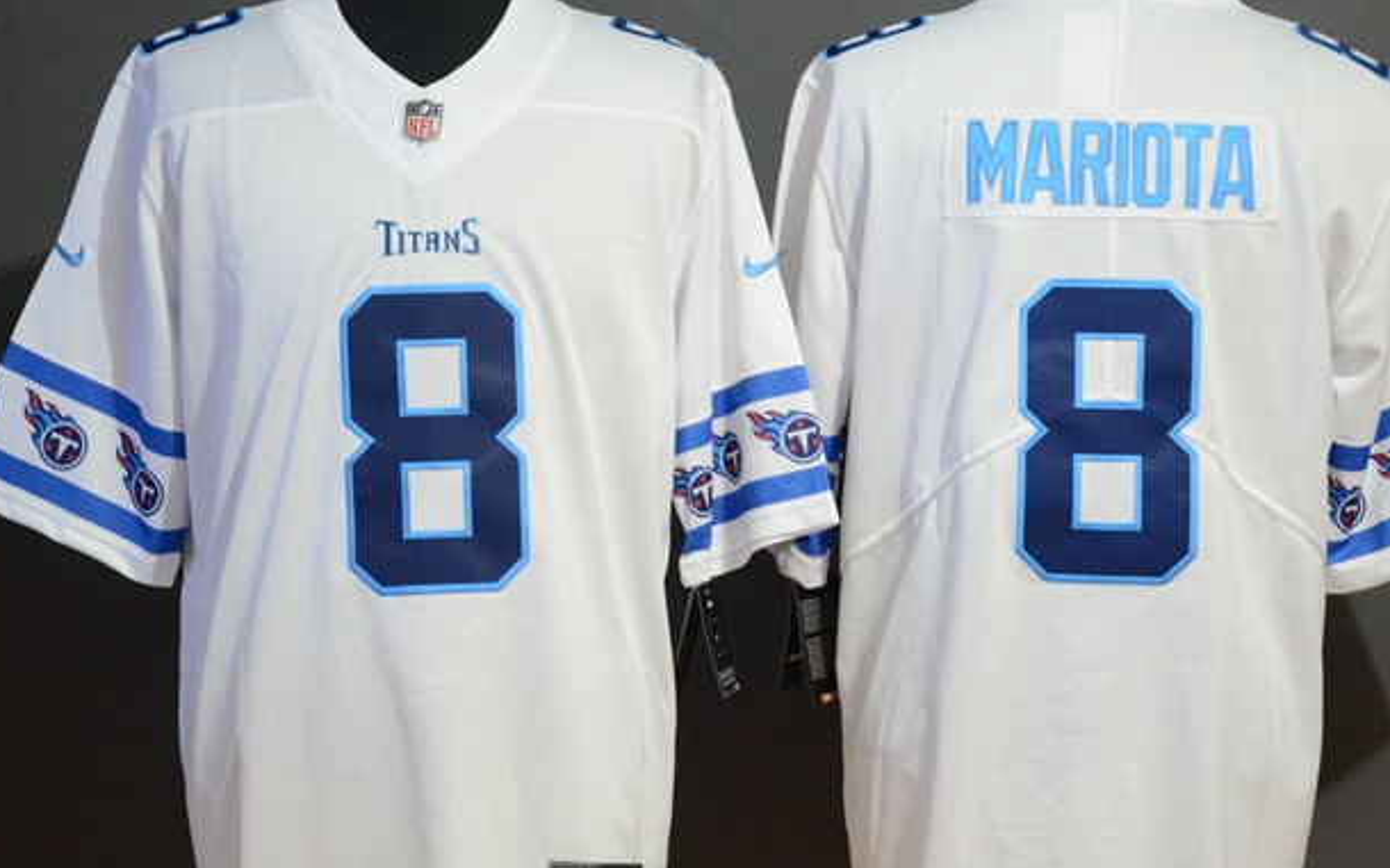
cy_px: 437
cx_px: 736
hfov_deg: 20.0
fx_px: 3939
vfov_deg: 12.6
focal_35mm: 104
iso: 4000
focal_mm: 52
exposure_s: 1/25
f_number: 4.8
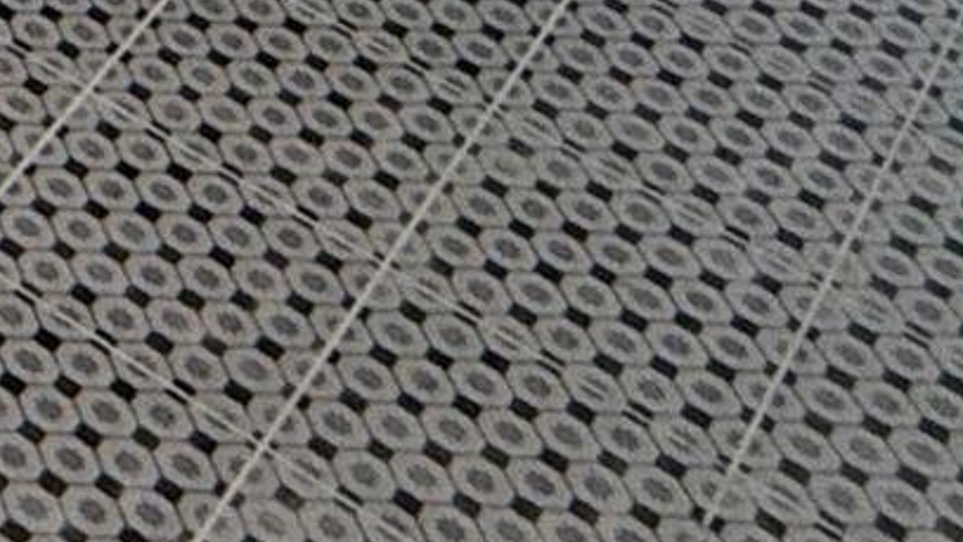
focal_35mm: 115
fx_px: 2937
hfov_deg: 14.0
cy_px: -1905
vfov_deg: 6.8
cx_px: -1240
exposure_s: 1/120
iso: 250
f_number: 2.2
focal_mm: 2.22
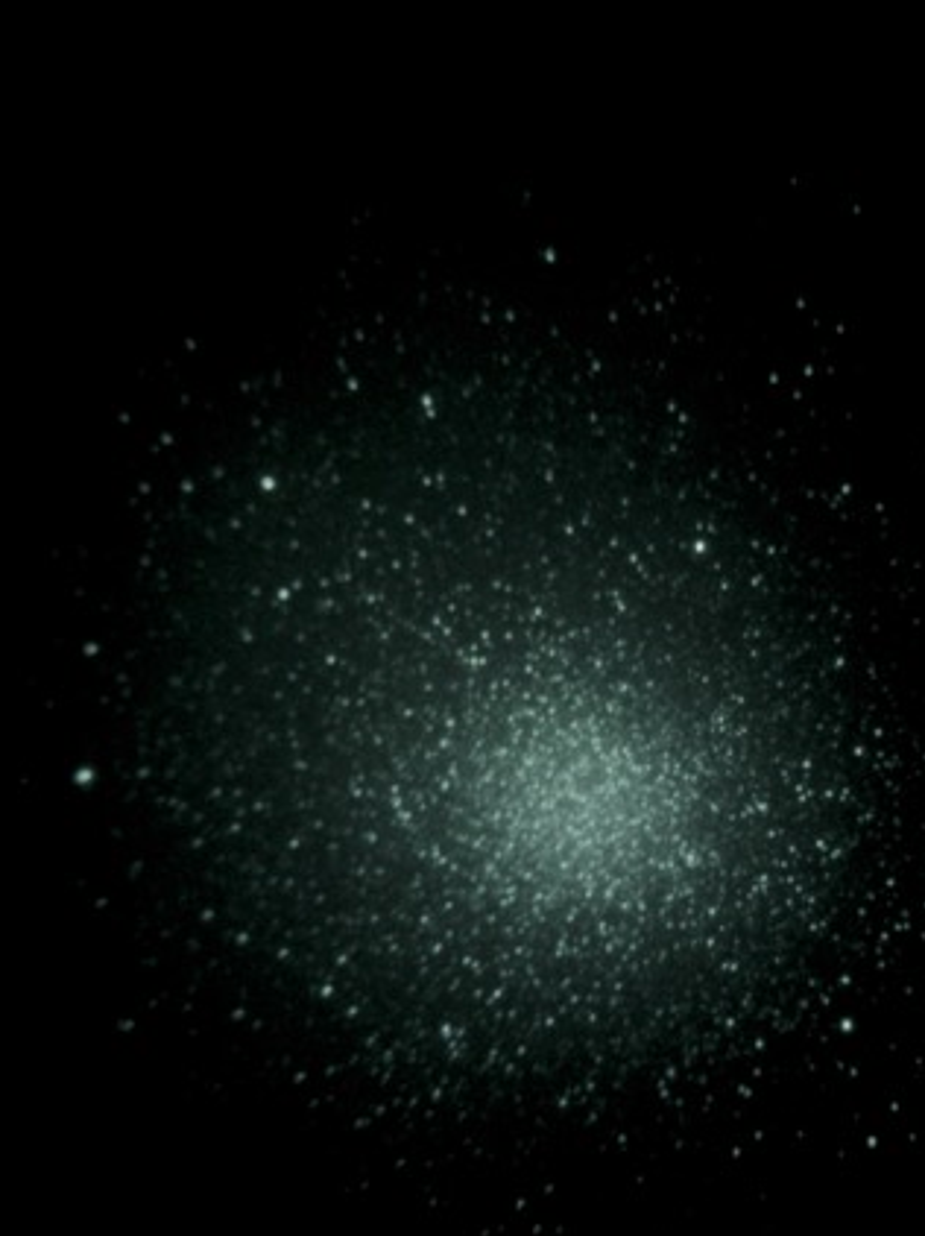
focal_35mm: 44
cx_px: 580
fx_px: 1569
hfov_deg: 32.7
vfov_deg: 42.9
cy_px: 685
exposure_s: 5.01
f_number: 2.2
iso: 64
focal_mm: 4.15
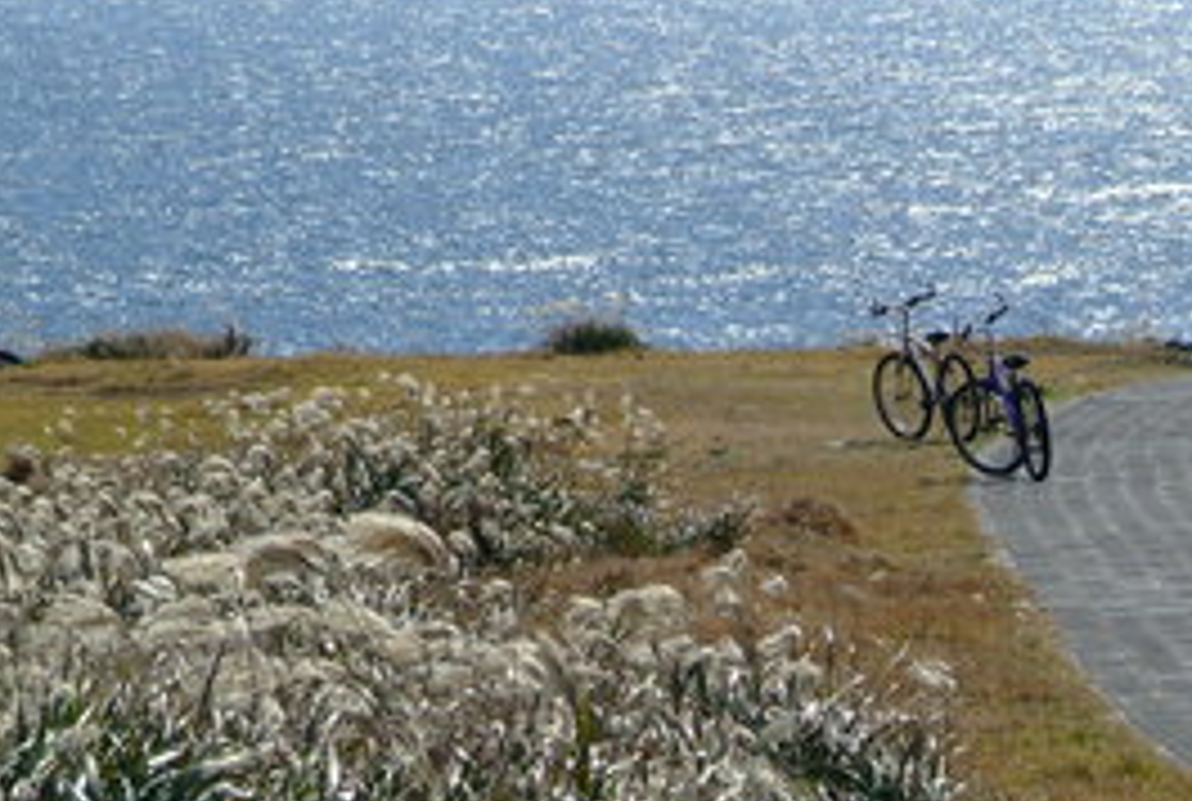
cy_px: 374
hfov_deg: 6.1
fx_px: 11184
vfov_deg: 4.1
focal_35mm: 337
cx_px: 753
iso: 100
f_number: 8
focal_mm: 85
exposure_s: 1/250
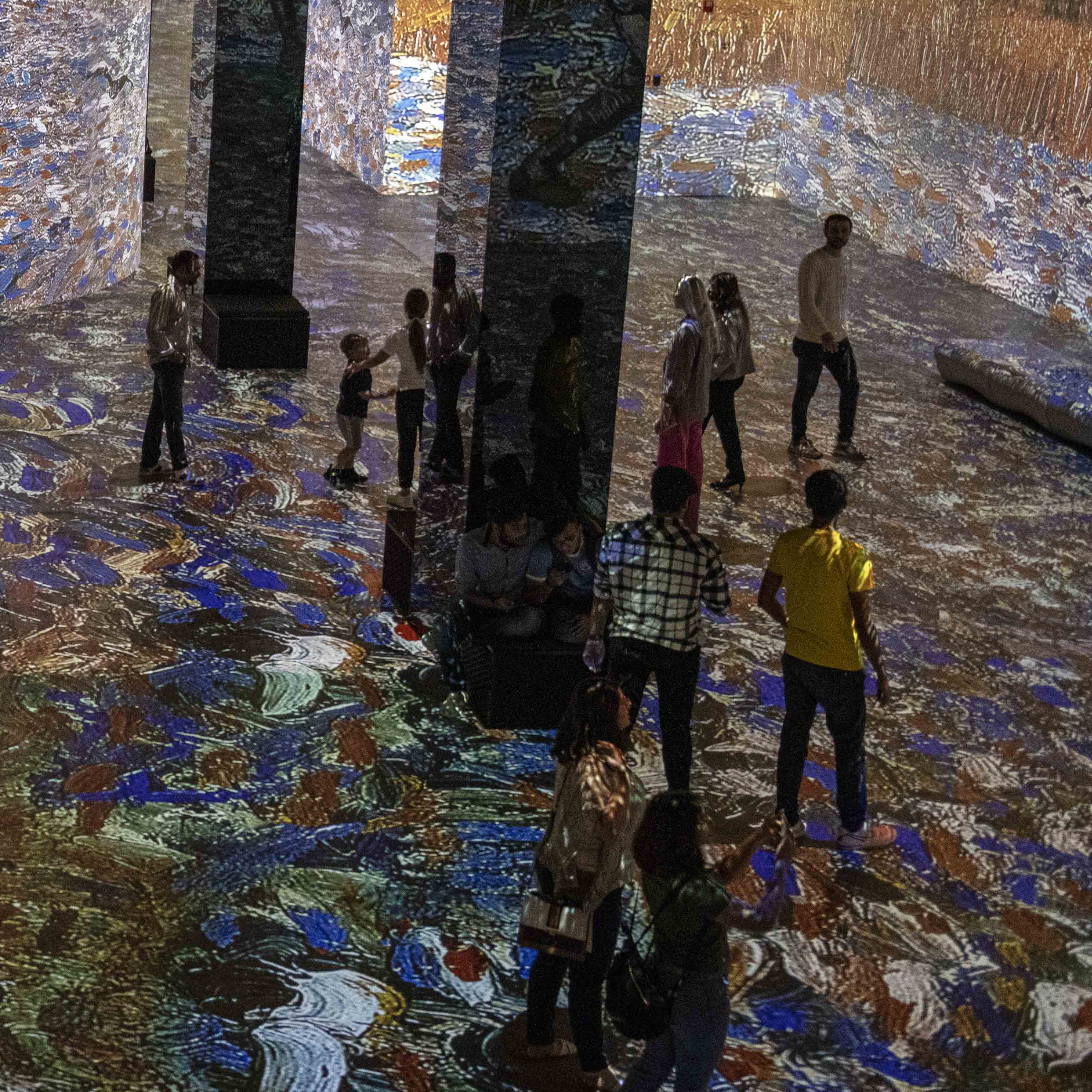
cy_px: 397
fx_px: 2534
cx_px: -195
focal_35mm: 71
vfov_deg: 24.2
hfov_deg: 22.5
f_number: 2.8
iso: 5000
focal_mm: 32
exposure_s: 1/80
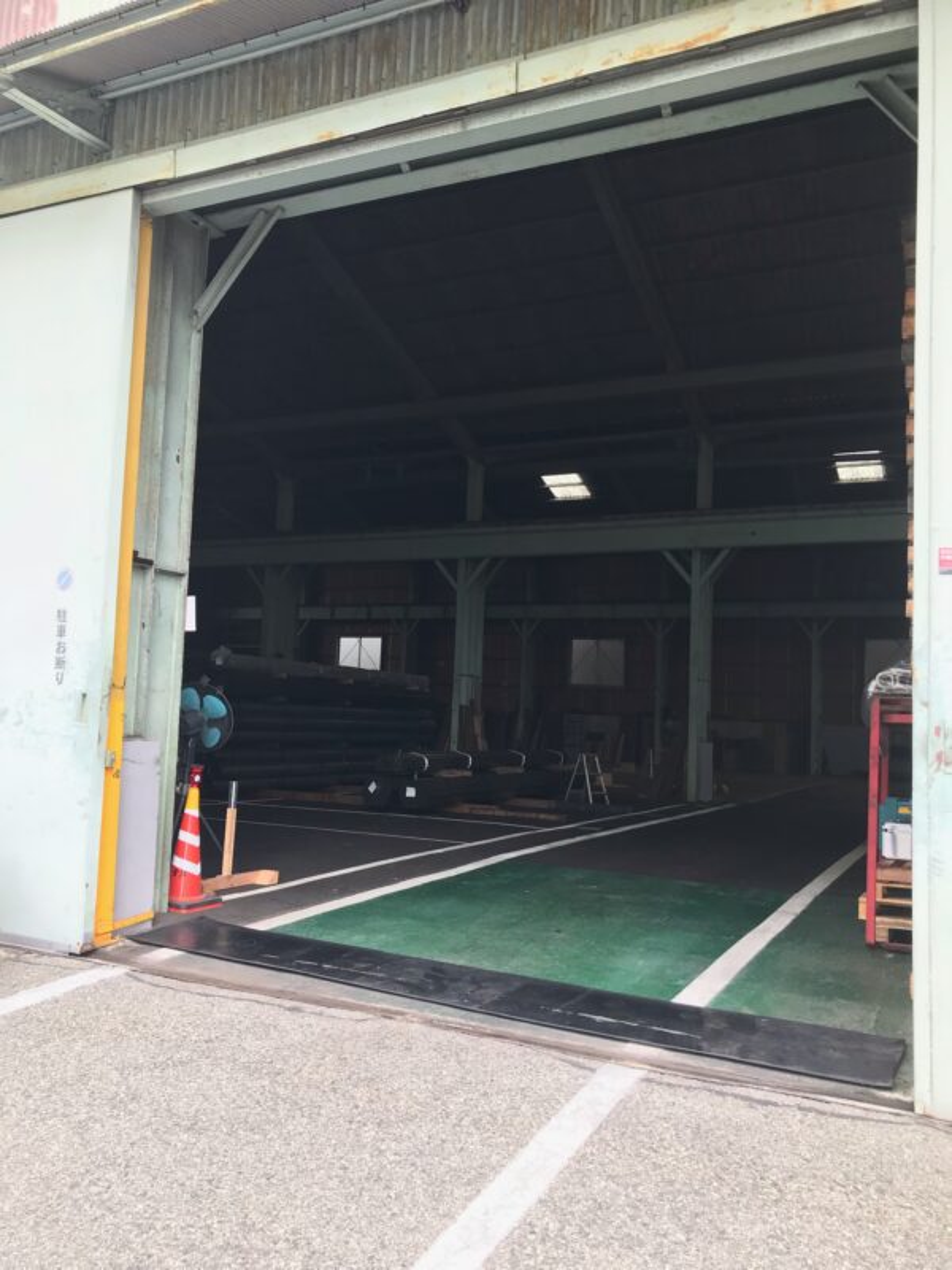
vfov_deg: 63.4
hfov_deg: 49.7
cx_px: 476
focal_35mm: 28
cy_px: 635
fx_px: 1027
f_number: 1.8
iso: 20
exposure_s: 1/160
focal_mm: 3.99
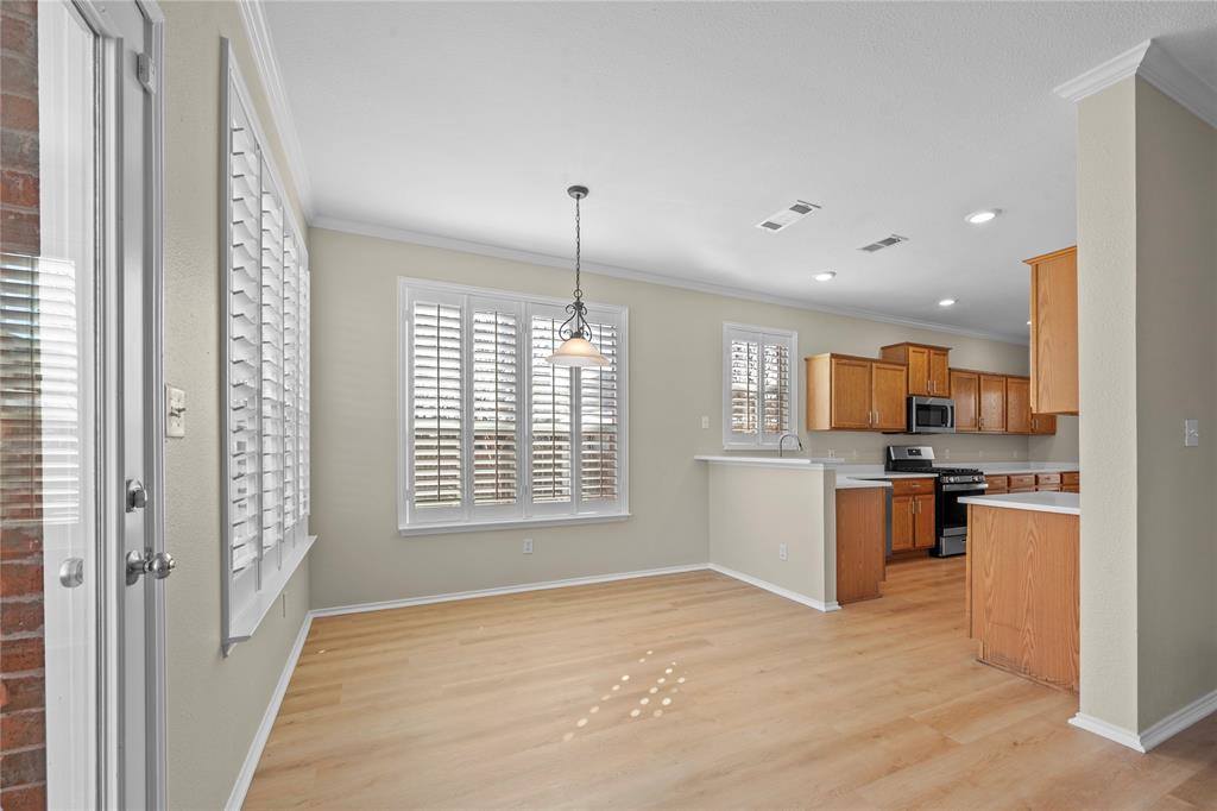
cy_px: 406
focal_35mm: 14
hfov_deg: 104.3
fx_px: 473
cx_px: 608
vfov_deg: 81.2
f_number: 10
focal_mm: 14
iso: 200
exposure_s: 1/6
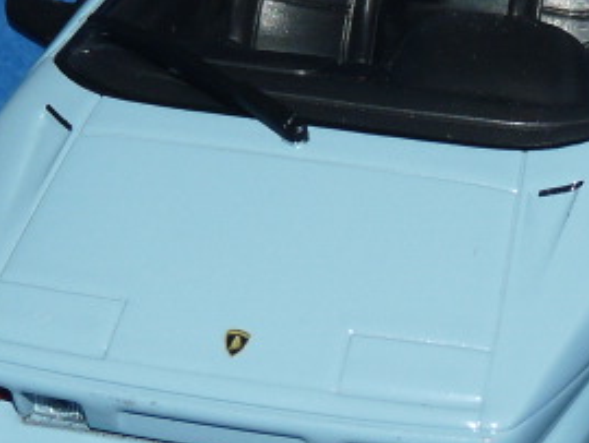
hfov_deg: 7.0
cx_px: 369
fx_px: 4803
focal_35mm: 282
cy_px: 85
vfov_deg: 5.3
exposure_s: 1/80
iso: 100
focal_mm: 11.9
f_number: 4
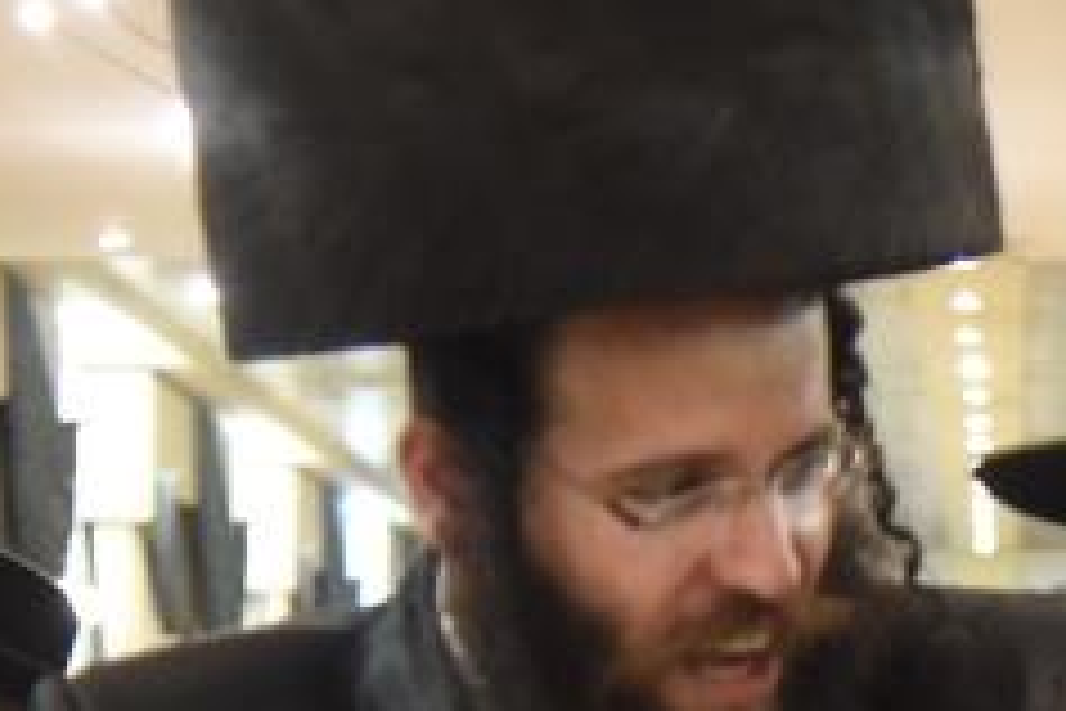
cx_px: 927
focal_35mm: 207
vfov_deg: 6.5
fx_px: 6129
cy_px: 1069
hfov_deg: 9.9
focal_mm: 48
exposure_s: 1/100
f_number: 4
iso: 2000
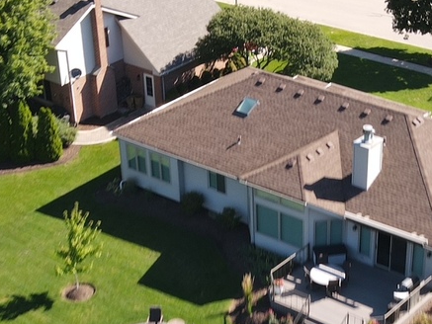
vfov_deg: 18.3
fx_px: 986
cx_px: 269
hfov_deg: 24.6
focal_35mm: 79
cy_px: 307
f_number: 2.8
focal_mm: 4.5
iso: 100
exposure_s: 1/15
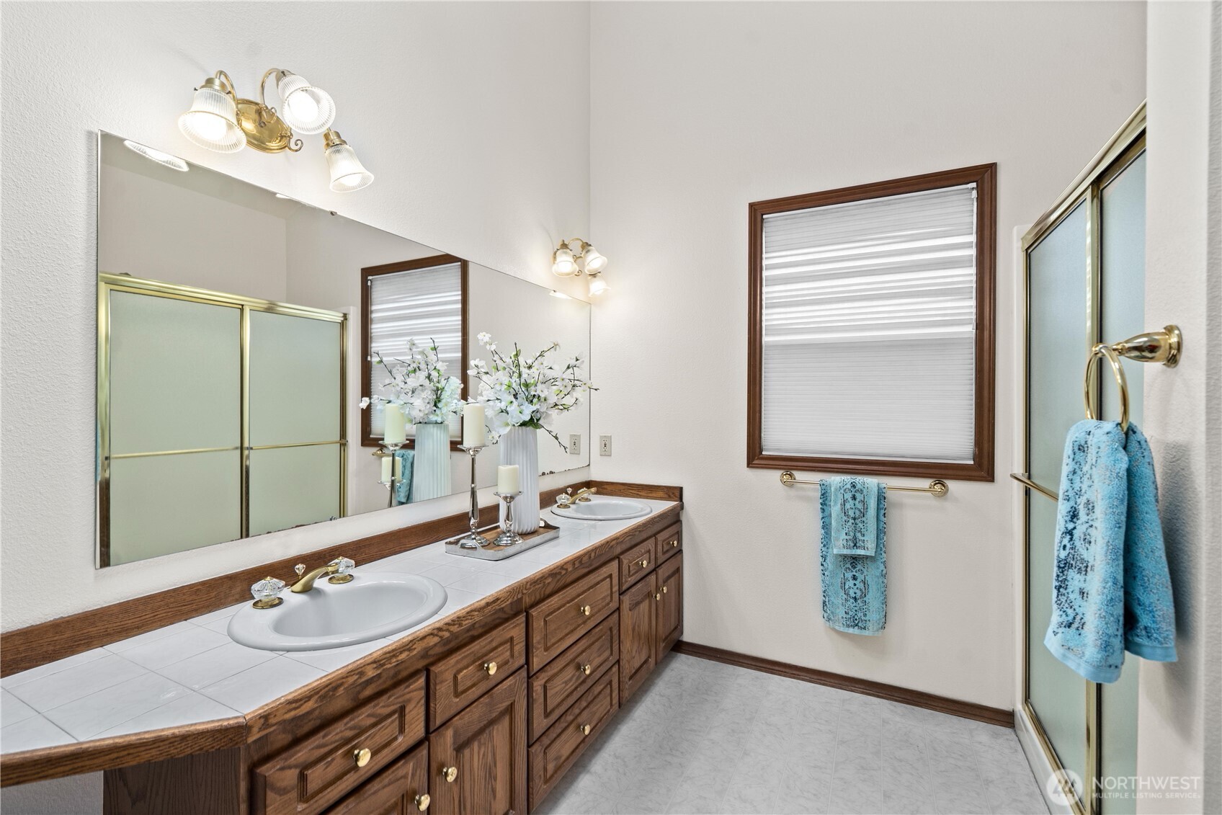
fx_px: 475
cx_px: 611
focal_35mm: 14
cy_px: 408
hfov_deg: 104.2
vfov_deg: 81.2
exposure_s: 1/20
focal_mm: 14
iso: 1000
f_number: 6.3
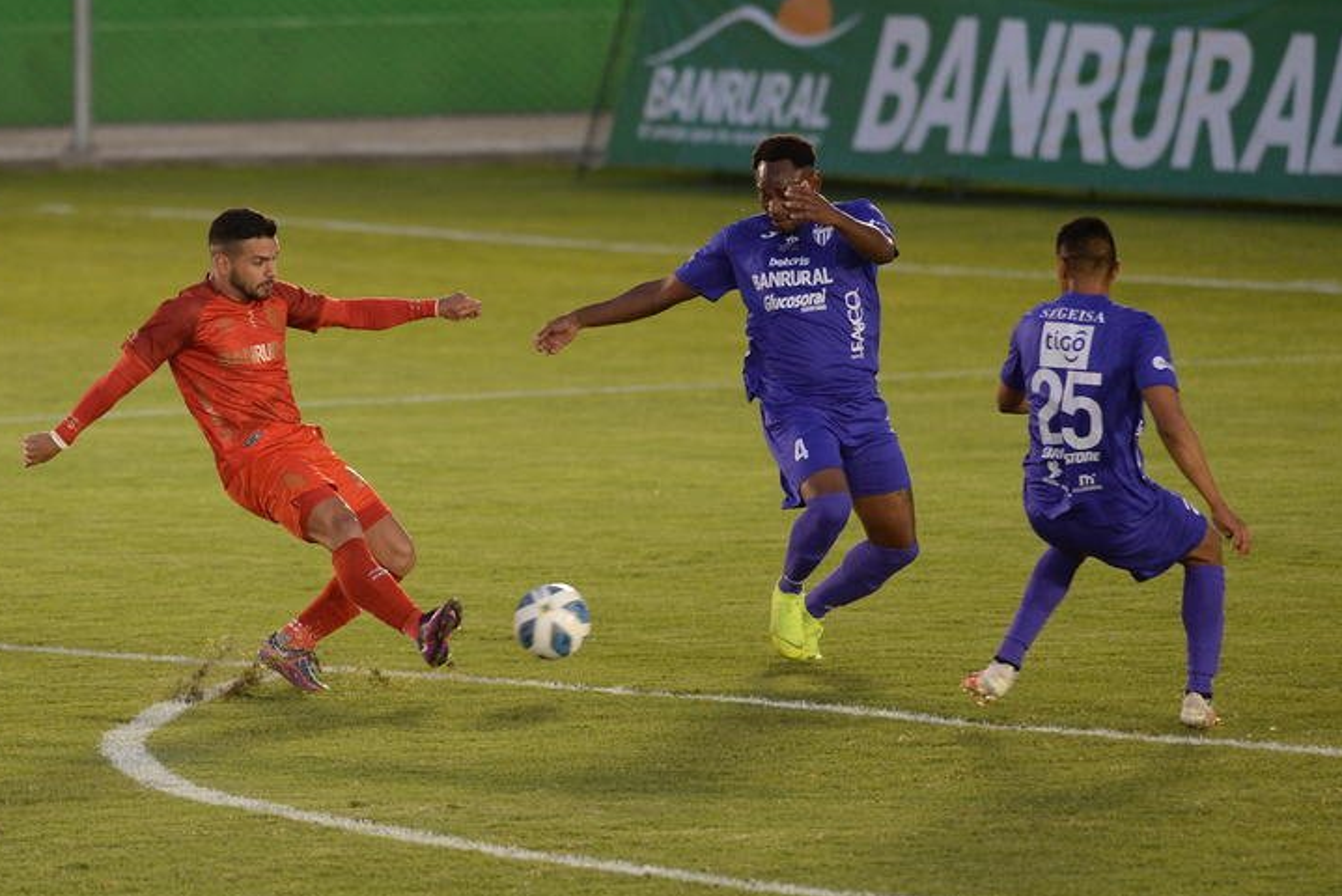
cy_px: 389
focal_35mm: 392
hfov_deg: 5.3
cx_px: 732
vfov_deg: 3.5
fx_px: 14618
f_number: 2.8
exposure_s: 1/1250
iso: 1600
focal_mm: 300
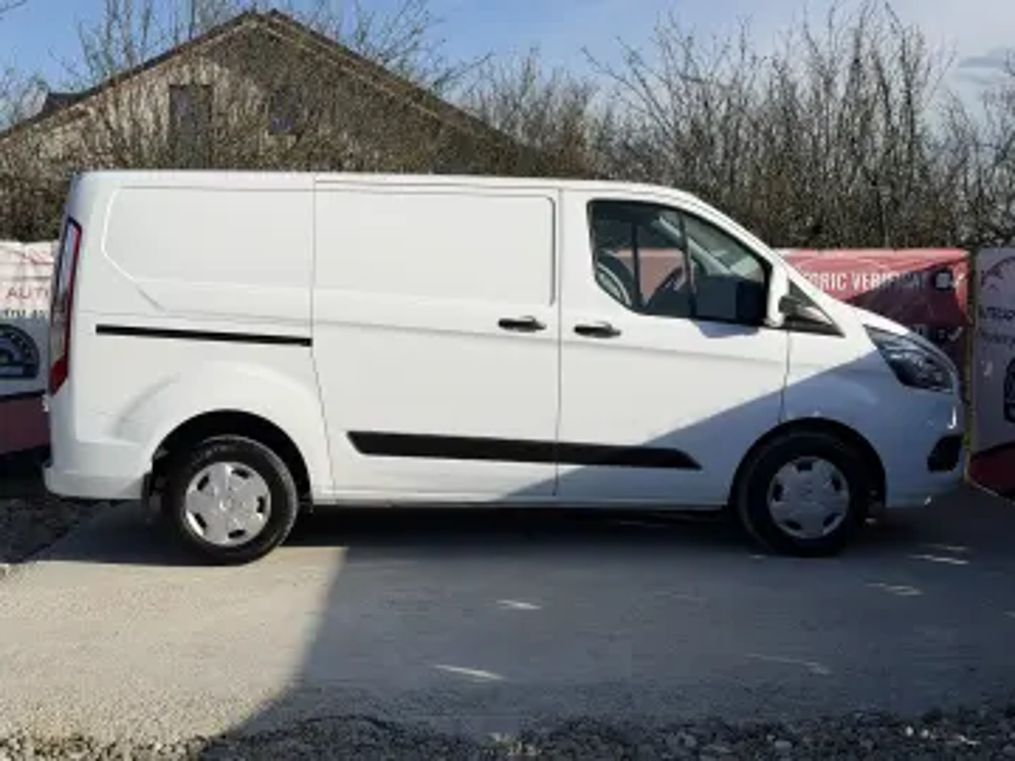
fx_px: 1407
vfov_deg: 30.3
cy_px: 380
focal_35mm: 48
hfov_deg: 39.7
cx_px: 508
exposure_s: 1/7874
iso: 64
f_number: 1.78
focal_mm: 6.76
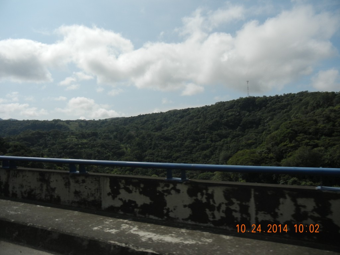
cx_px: 170
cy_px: 128
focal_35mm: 30
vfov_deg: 46.8
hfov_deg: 60.0
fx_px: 295
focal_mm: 5.4
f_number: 7
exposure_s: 1/830
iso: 160
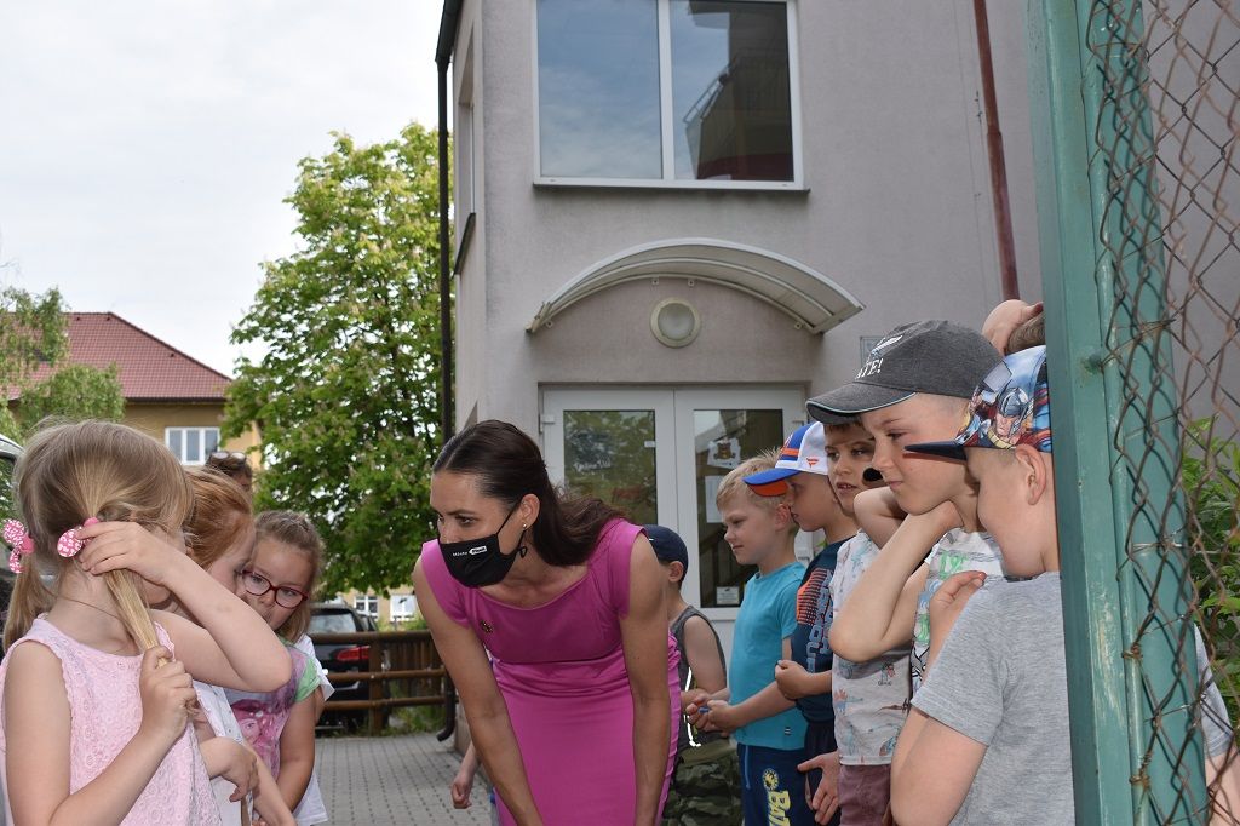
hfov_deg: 43.6
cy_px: 413
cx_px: 620
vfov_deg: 29.8
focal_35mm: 45
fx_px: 1549
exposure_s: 1/200
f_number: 7.1
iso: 100
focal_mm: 30
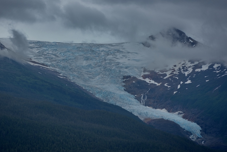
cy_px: 59
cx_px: 102
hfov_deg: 12.6
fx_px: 1028
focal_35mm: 163
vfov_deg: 8.4
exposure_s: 1/400
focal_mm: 125
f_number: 10
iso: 100
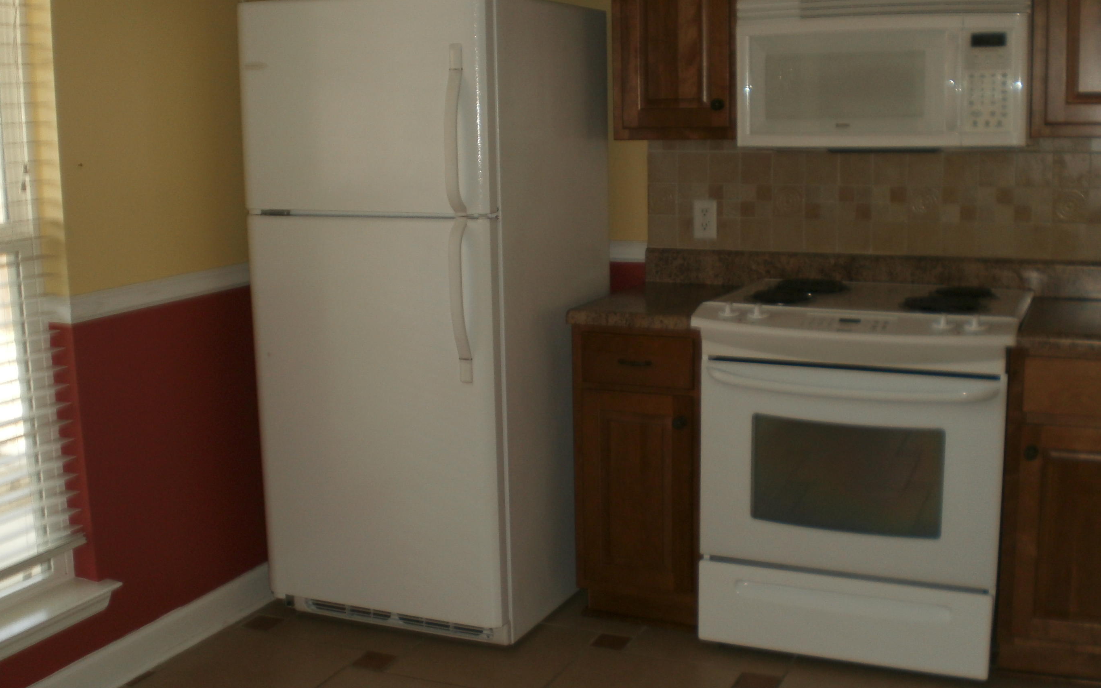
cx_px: 585
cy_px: 343
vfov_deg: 30.5
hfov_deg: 47.2
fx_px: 1260
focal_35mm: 42
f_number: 3.1
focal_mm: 6.3
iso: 100
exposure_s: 1/30
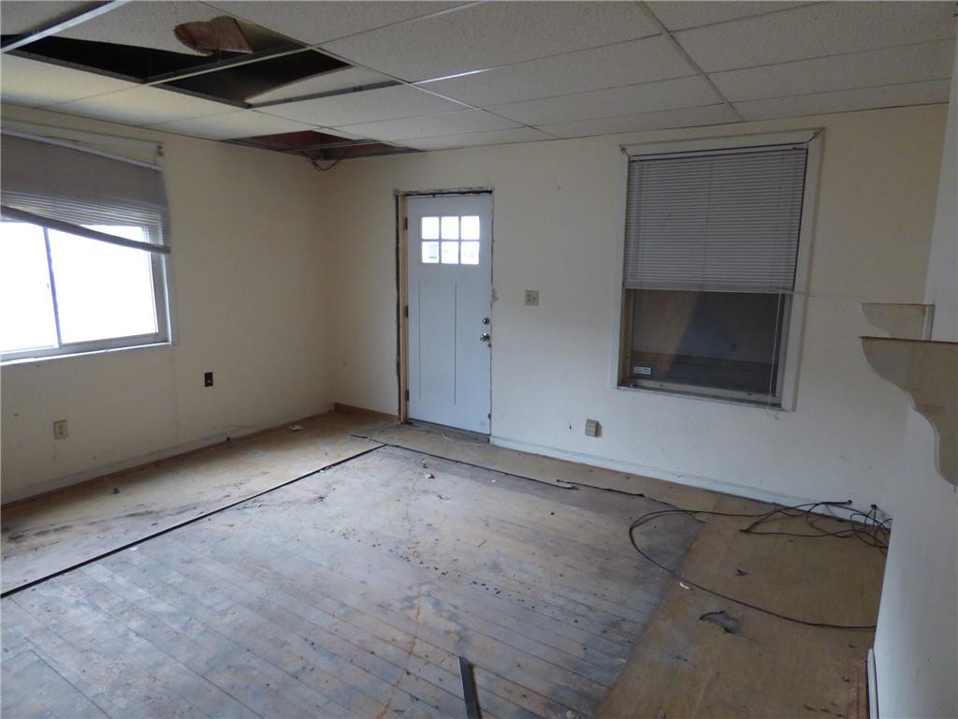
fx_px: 554
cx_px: 479
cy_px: 360
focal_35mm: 20
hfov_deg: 81.7
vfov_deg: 66.0
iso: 400
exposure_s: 1/60
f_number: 2.8
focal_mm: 3.58
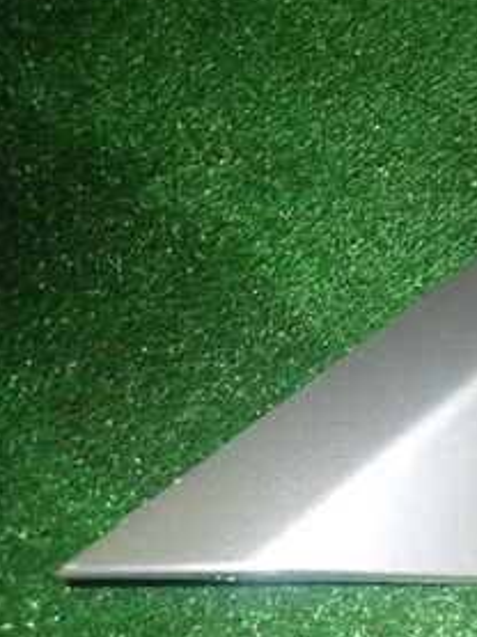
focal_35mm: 54
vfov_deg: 35.3
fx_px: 994
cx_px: 670
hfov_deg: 23.0
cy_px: 222
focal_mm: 4.5
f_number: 5.6
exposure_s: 1/30
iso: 500
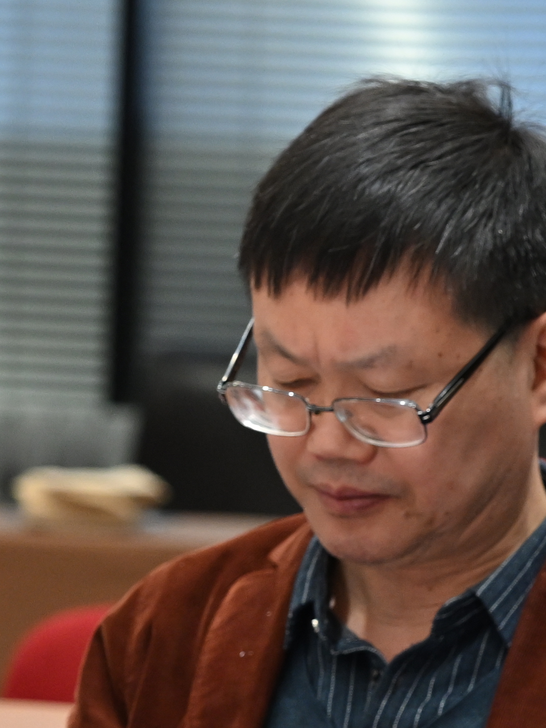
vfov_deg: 4.8
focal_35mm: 415
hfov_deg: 3.6
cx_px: 915
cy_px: 589
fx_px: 8729
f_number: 4
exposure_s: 1/160
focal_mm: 105
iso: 1250
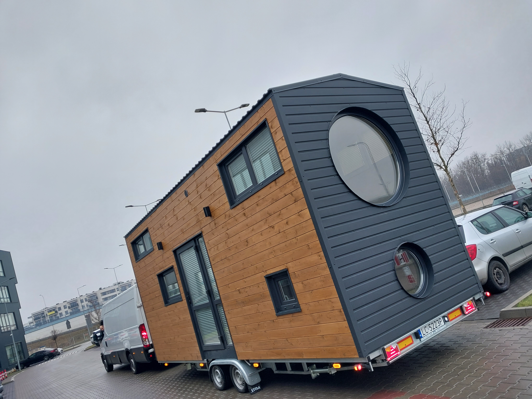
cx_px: 266
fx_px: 461
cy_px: 200
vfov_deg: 46.8
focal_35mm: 30
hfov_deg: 60.0
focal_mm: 4.6
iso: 25
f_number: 1.8
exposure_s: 1/100
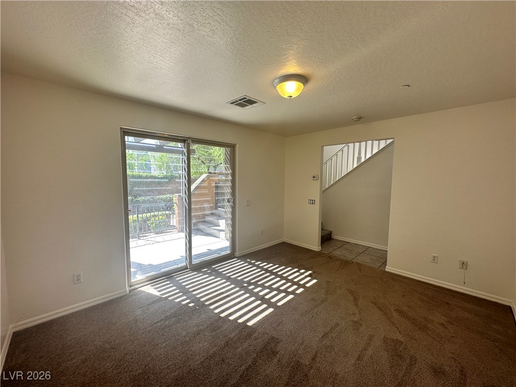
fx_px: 209
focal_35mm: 14
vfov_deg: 85.7
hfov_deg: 102.1
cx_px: 258
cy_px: 194
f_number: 2.2
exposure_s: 1/99
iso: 40
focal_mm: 2.22
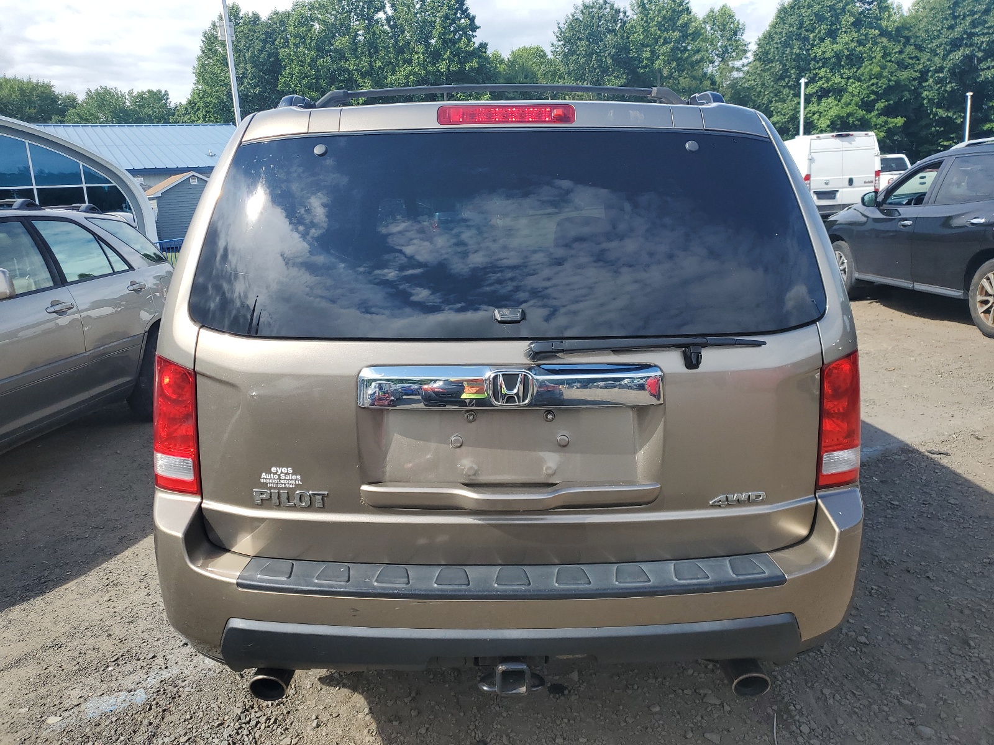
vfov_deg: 53.1
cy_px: 372
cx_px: 497
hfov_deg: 67.3
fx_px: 747
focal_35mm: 26
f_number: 1.5
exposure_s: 1/2000
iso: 50
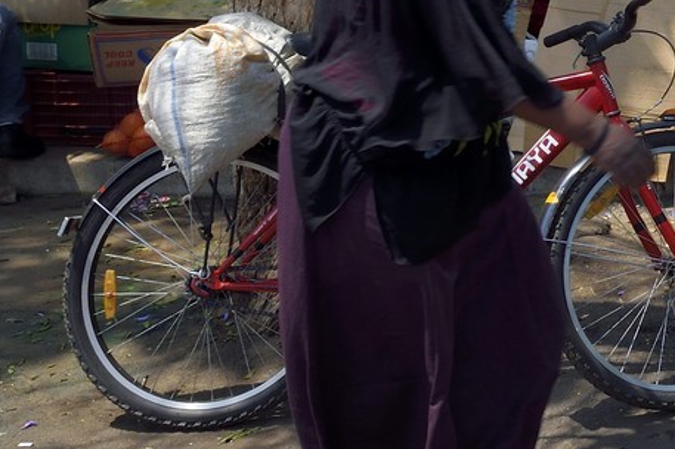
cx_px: 1102
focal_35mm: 84
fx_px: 1574
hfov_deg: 19.8
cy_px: -251
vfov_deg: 14.9
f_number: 18
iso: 400
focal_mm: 24
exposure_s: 1/200
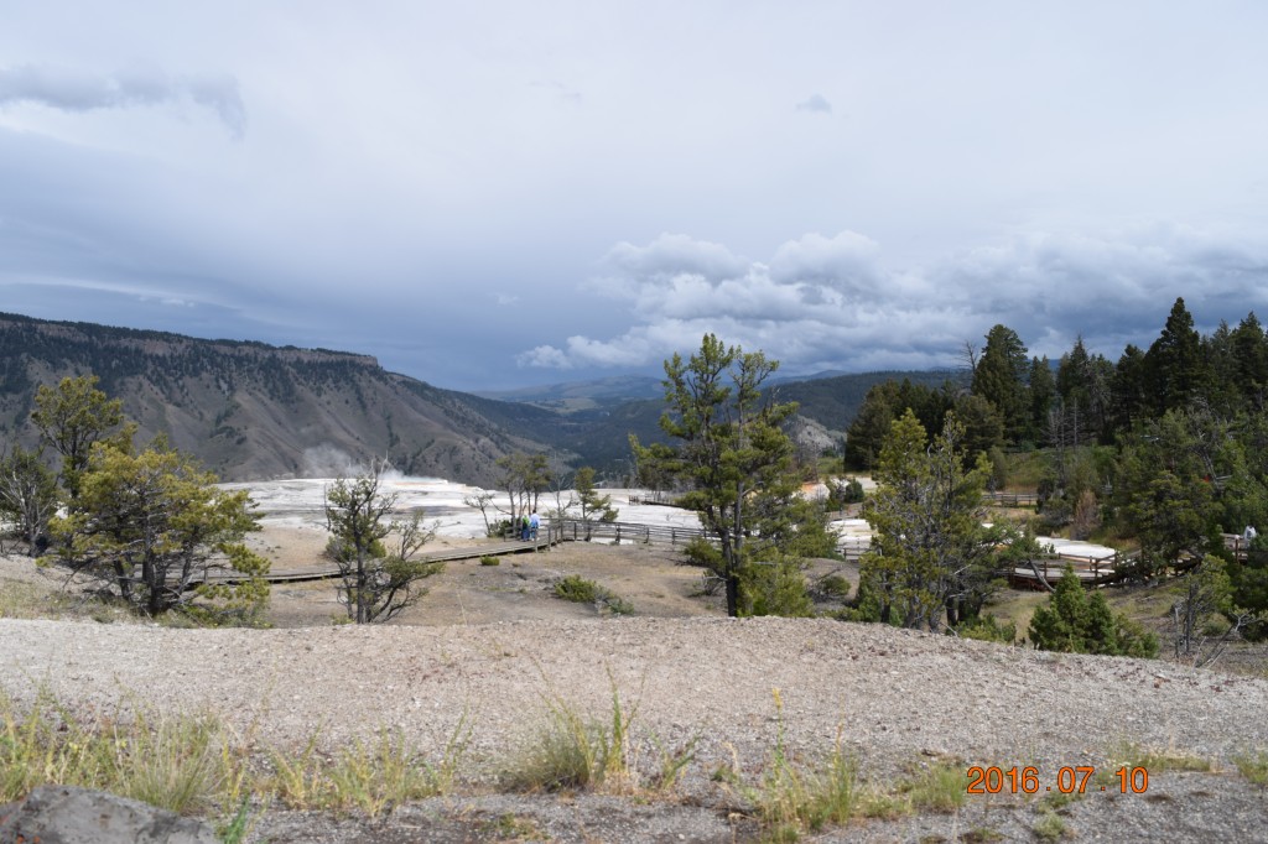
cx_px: 634
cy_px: 422
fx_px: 951
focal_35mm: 27
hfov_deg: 67.4
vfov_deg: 47.9
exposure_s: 1/640
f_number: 8
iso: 200
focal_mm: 18
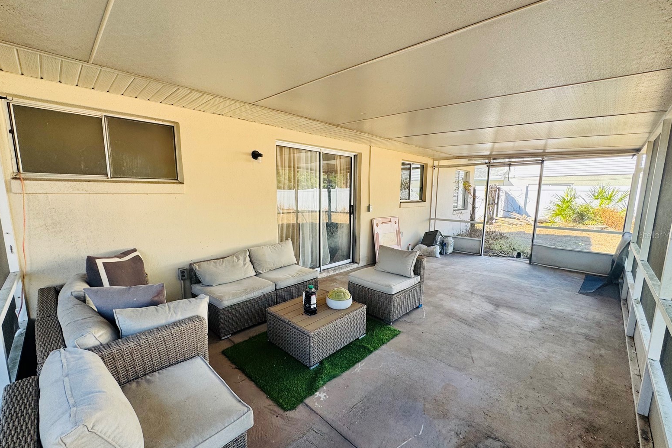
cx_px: 334
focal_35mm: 15
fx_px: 280
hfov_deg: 100.4
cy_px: 235
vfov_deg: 77.3
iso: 50
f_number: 2.2
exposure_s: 1/99
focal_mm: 2.22
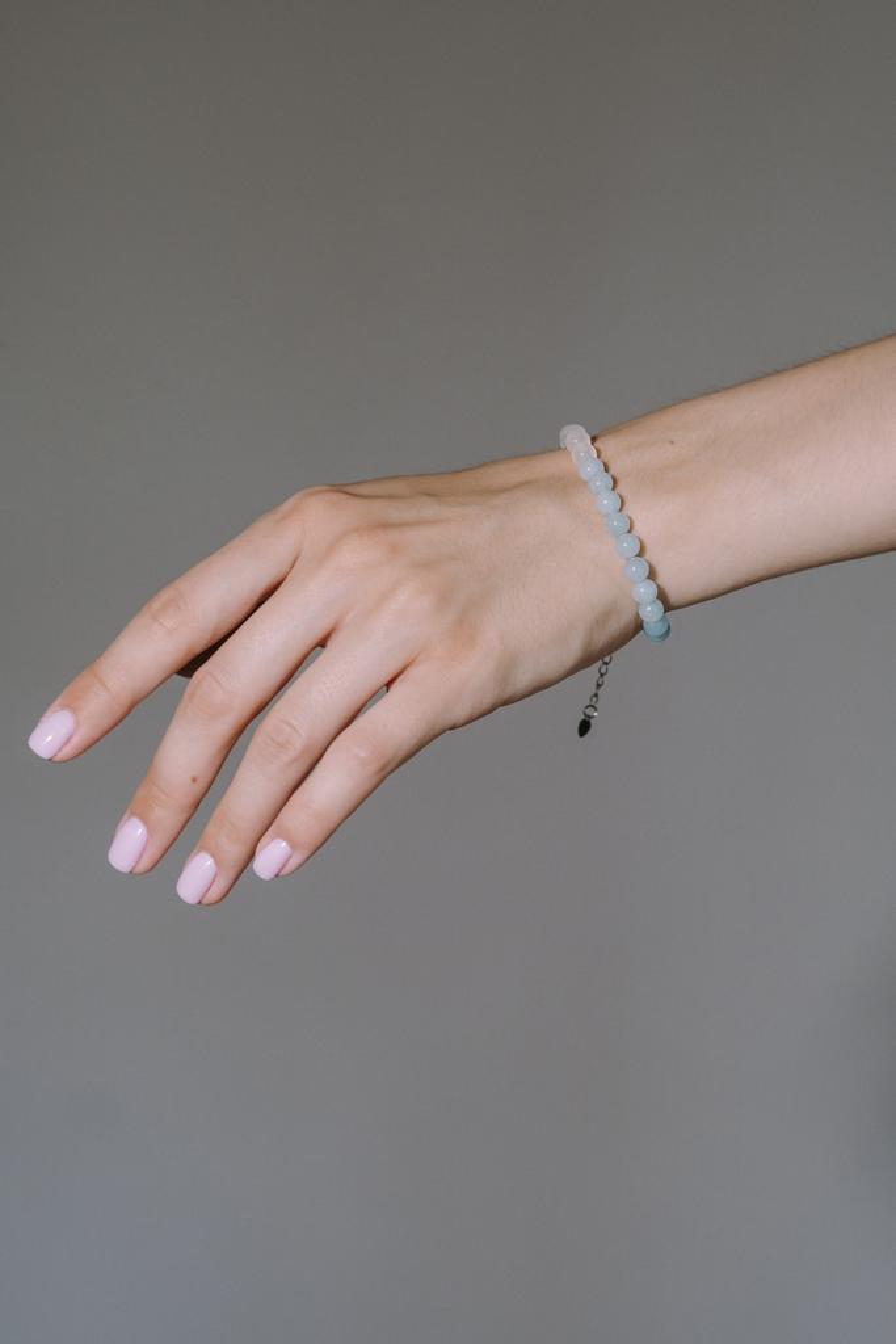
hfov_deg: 16.3
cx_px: 448
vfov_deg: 24.2
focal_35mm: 84
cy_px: 672
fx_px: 3135
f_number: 4.5
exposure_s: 1/160
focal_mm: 56
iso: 400
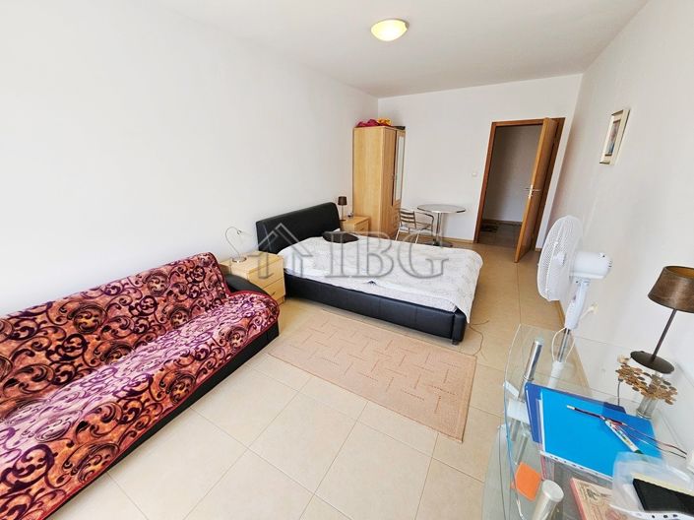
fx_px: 260
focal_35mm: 13
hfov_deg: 106.2
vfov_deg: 89.9
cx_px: 347
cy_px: 260
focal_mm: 1.7
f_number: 2.2
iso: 40
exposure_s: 1/50
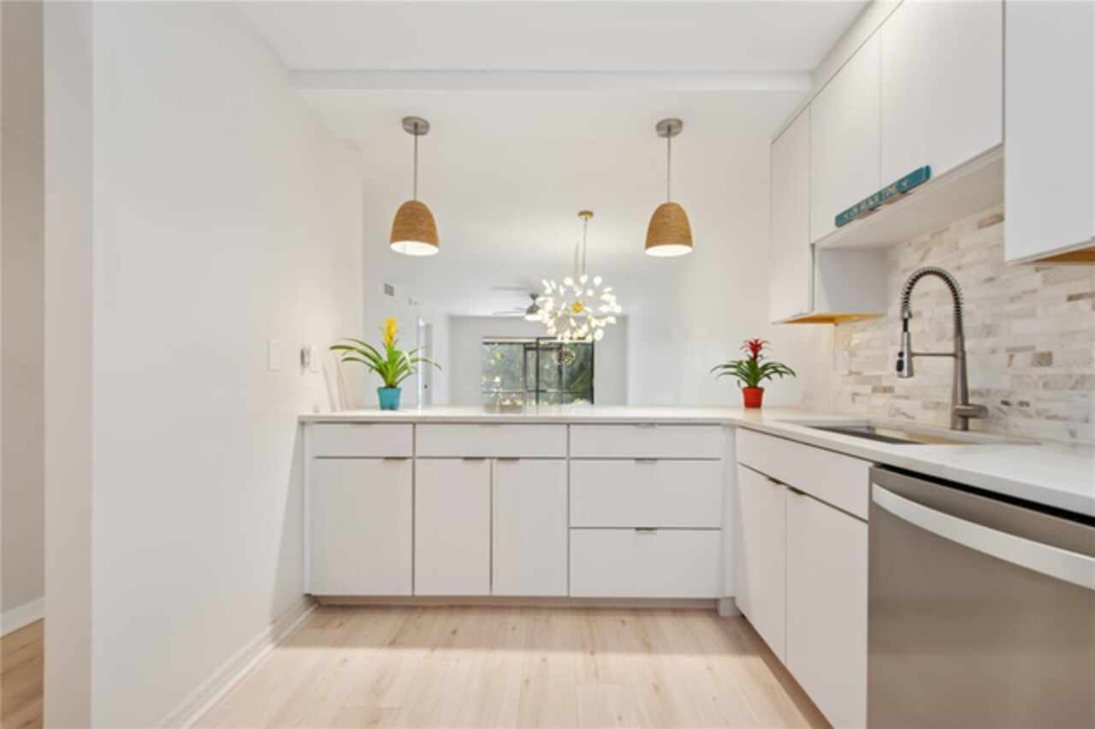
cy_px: 364
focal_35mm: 15
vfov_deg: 77.3
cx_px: 548
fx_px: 456
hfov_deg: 100.4
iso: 200
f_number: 8
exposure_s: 1/13
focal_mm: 10
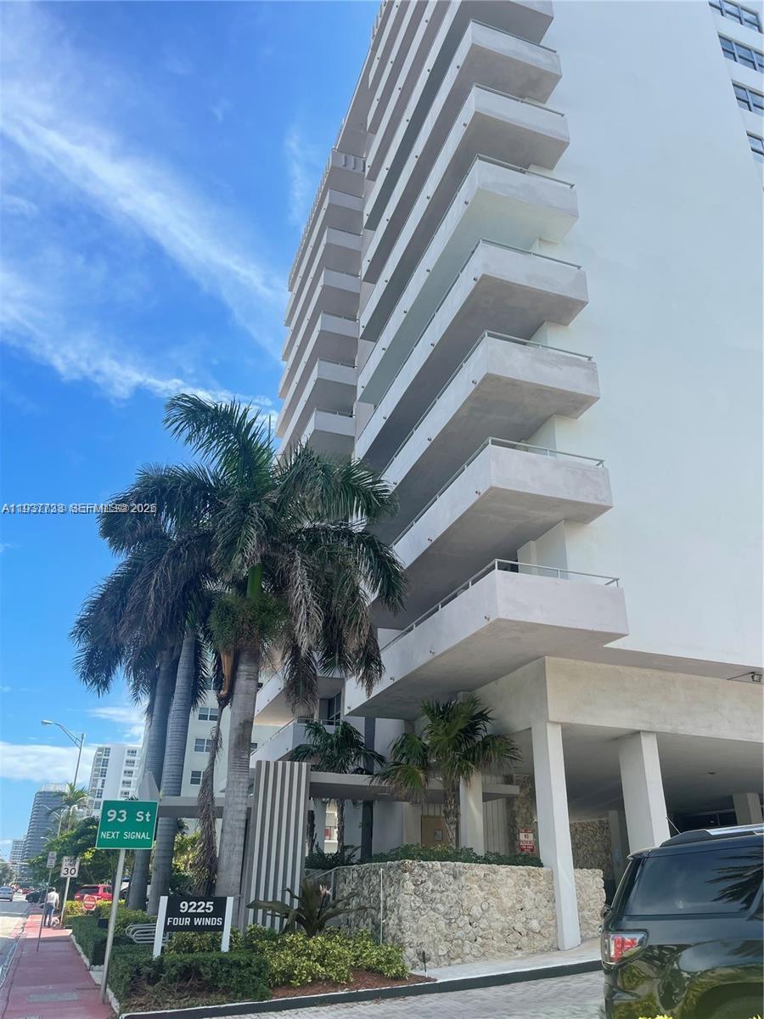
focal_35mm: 26
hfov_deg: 53.1
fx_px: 765
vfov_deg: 67.3
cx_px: 382
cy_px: 510
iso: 32
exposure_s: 1/2083
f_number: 1.6
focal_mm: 5.1
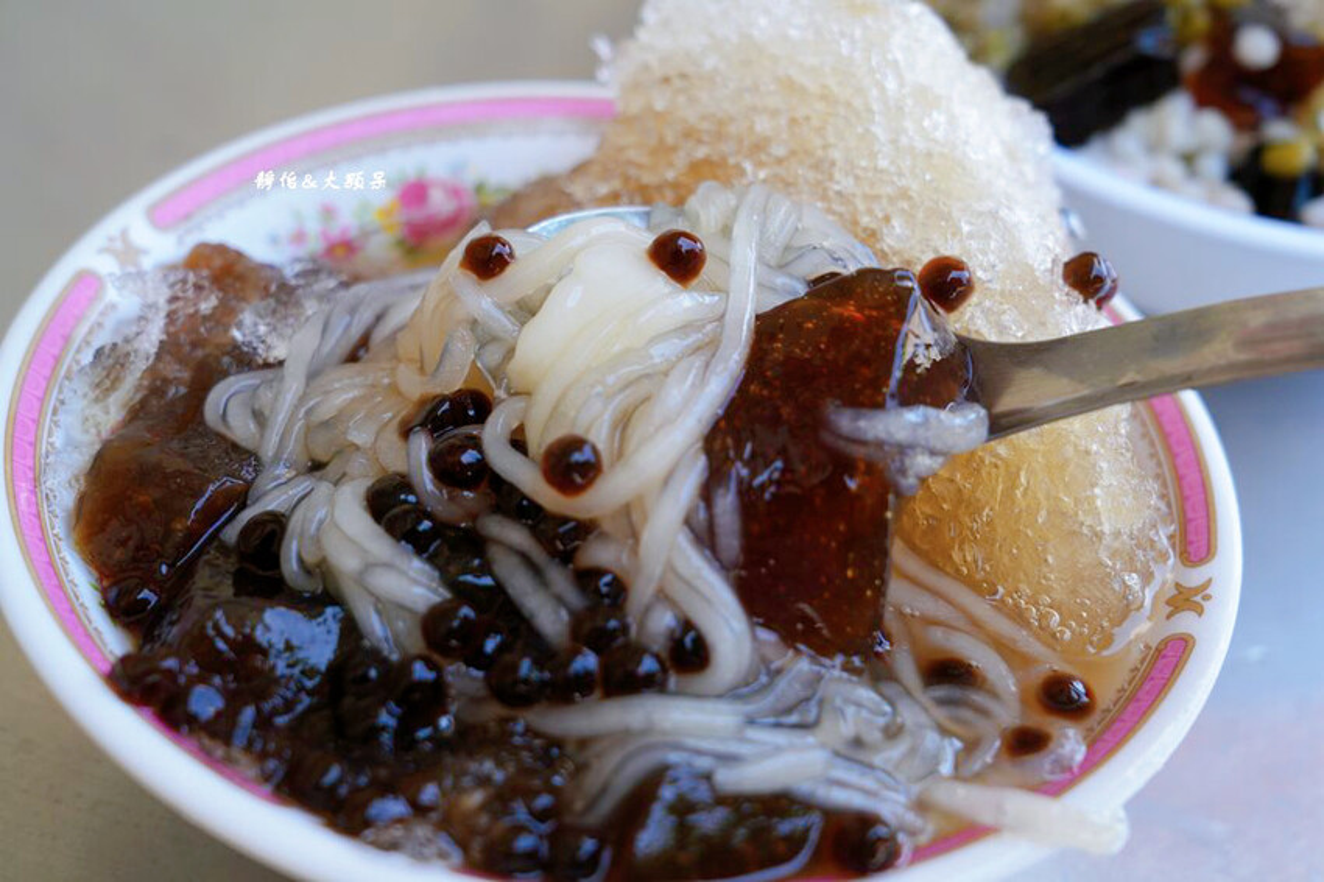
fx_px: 2059
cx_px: 662
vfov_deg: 24.2
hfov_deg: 35.7
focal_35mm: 56
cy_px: 441
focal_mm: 56
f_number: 5.6
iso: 320
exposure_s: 1/125
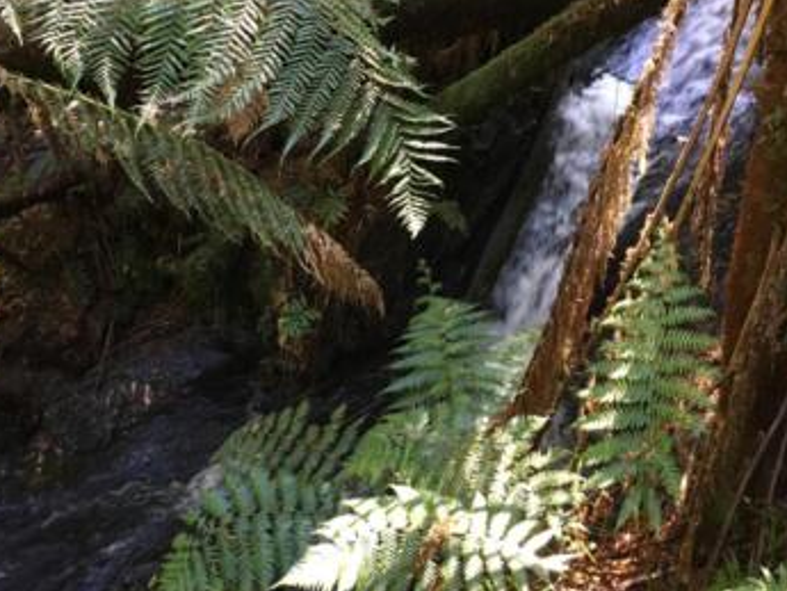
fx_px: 955
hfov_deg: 44.7
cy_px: 259
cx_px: 356
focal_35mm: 42
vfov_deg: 34.3
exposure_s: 1/33
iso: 250
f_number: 2.2
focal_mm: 4.15
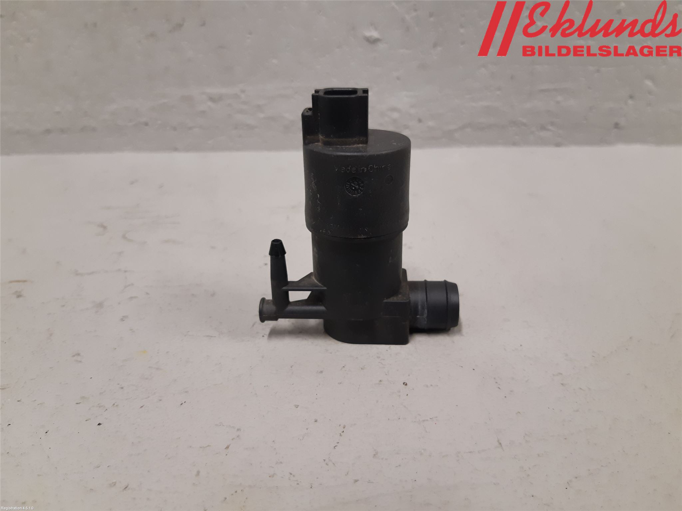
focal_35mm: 26
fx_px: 512
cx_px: 341
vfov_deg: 53.1
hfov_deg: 67.3
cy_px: 256
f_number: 1.7
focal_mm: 3.93
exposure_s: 1/50
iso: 160
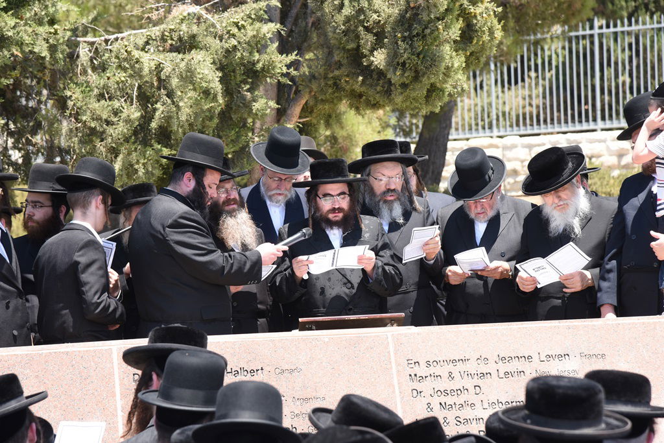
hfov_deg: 17.1
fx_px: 2213
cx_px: 332
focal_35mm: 120
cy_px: 222
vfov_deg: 11.4
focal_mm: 120
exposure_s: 1/160
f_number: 7.1
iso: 200
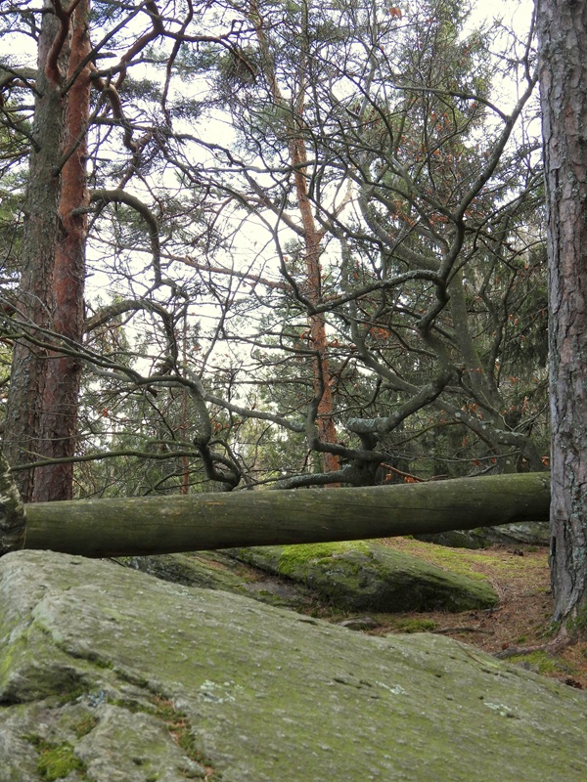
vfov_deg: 27.8
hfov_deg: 21.0
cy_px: 391
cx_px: 294
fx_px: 1583
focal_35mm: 70
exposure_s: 1/160
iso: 100
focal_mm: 12.5
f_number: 3.5
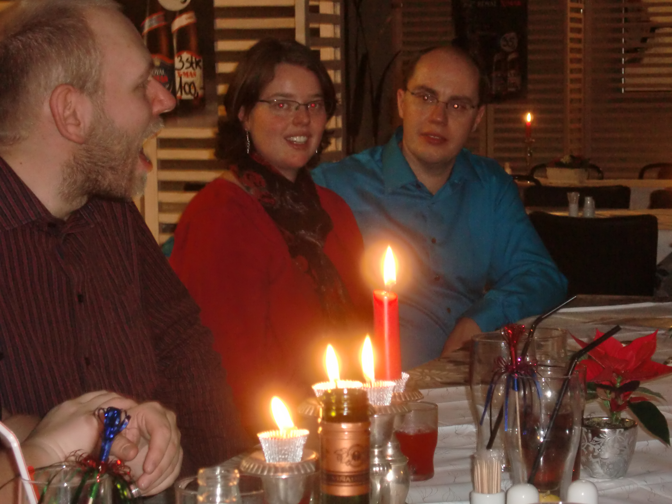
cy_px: 252
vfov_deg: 16.8
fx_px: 1708
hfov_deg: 22.3
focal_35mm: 88
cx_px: 336
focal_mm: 15.81
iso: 400
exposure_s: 1/25
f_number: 5.4
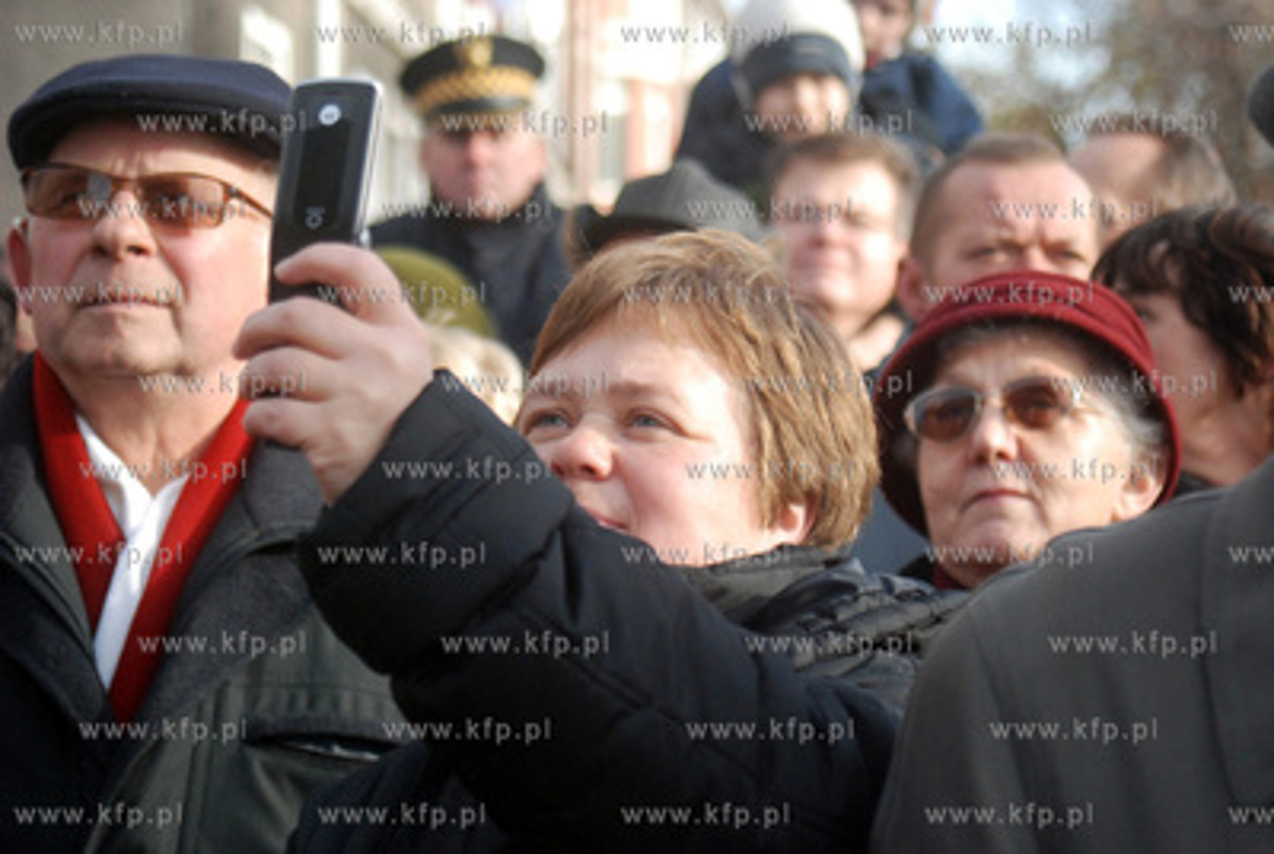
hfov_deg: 19.4
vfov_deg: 13.1
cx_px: 637
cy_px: 427
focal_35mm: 105
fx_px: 3721
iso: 1000
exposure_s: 1/1600
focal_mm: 70
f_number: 5.6
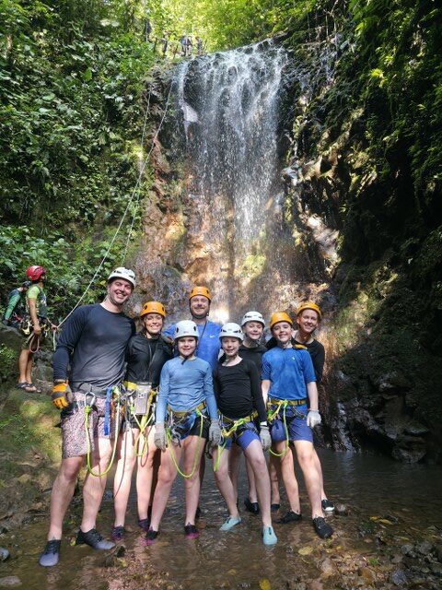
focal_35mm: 23
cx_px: 221
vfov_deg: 73.9
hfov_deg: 58.9
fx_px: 392
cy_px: 295
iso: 200
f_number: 1.7
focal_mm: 6.3
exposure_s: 1/120
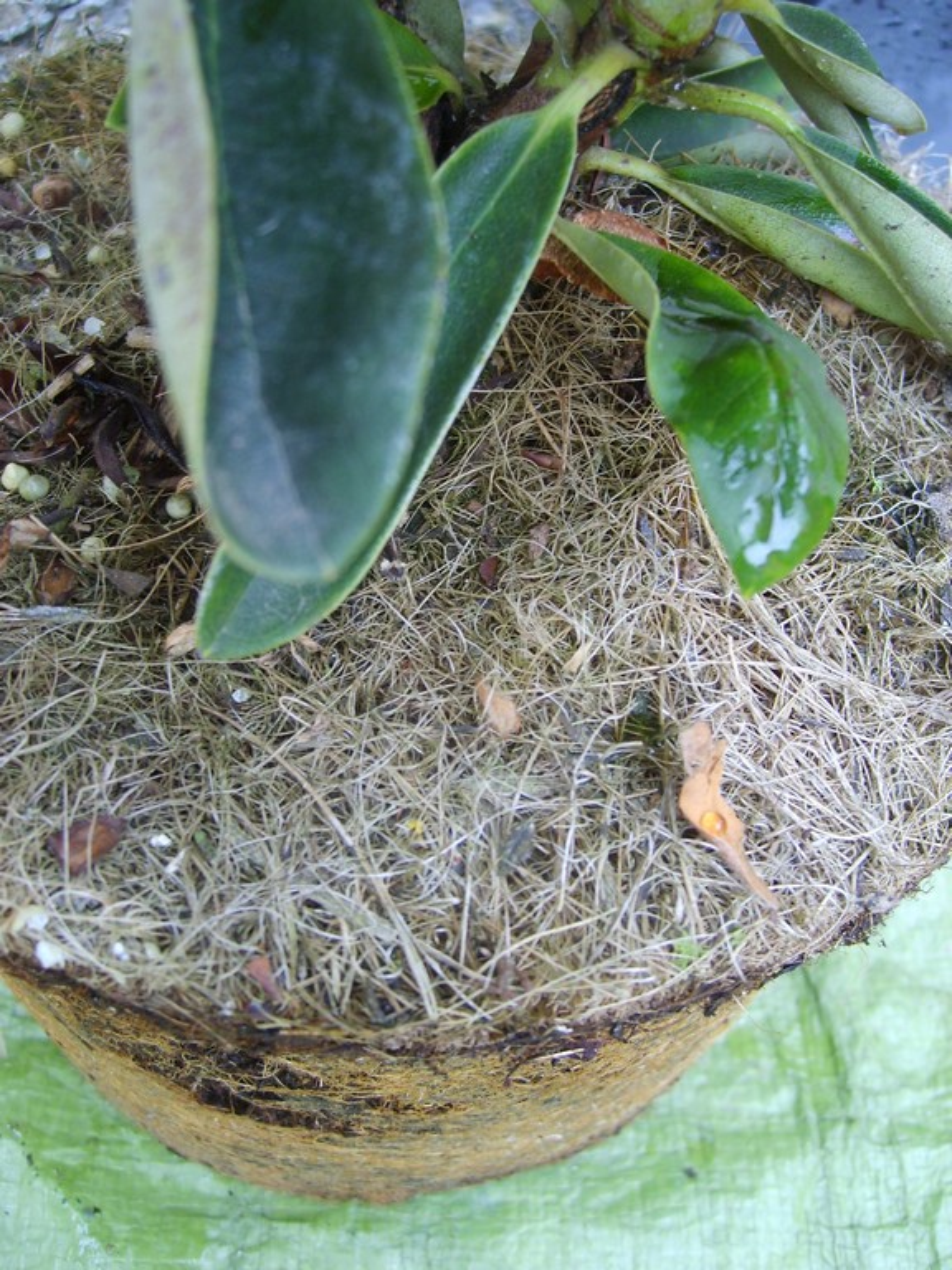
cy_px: 635
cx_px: 476
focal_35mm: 35
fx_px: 1283
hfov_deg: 40.7
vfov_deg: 52.6
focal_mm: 5.8
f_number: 2.8
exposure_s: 1/30
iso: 69
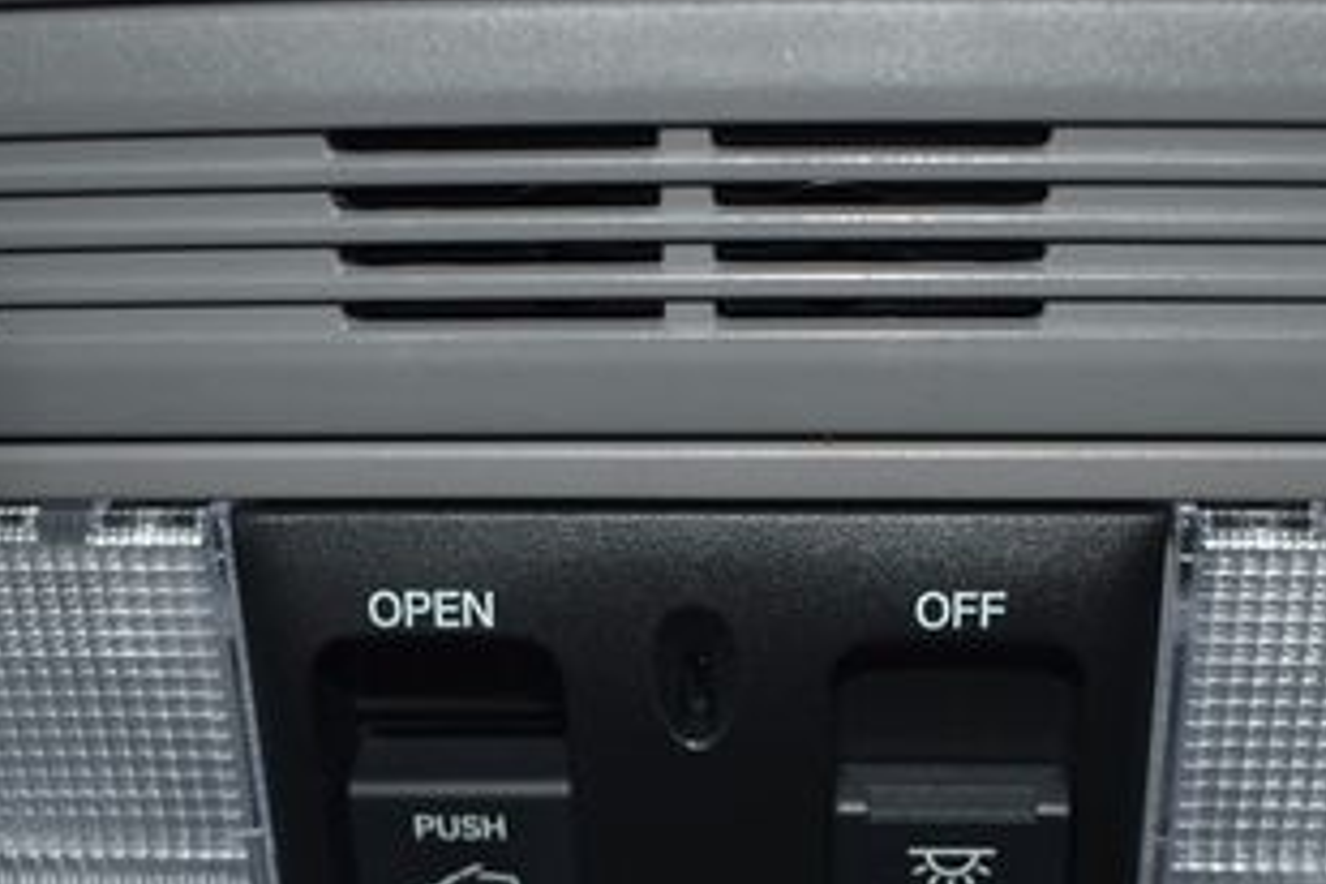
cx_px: 734
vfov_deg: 23.8
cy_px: 710
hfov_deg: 35.6
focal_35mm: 56
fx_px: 2063
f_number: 4
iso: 100
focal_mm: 18
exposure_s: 1/200
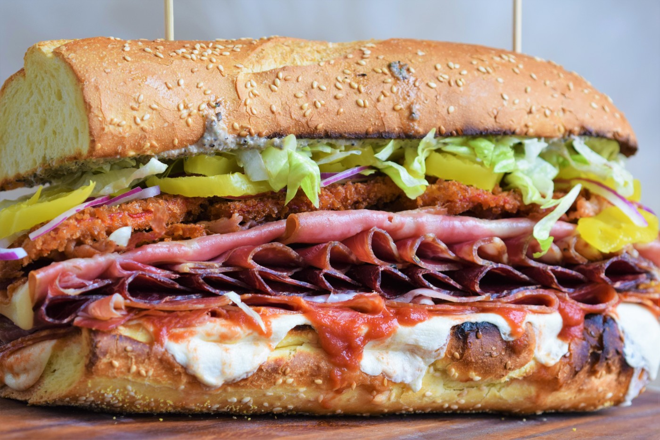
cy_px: 220
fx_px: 5499
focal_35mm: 300
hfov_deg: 6.9
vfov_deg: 4.6
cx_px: 330
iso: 560
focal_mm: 200
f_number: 5.6
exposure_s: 1/125
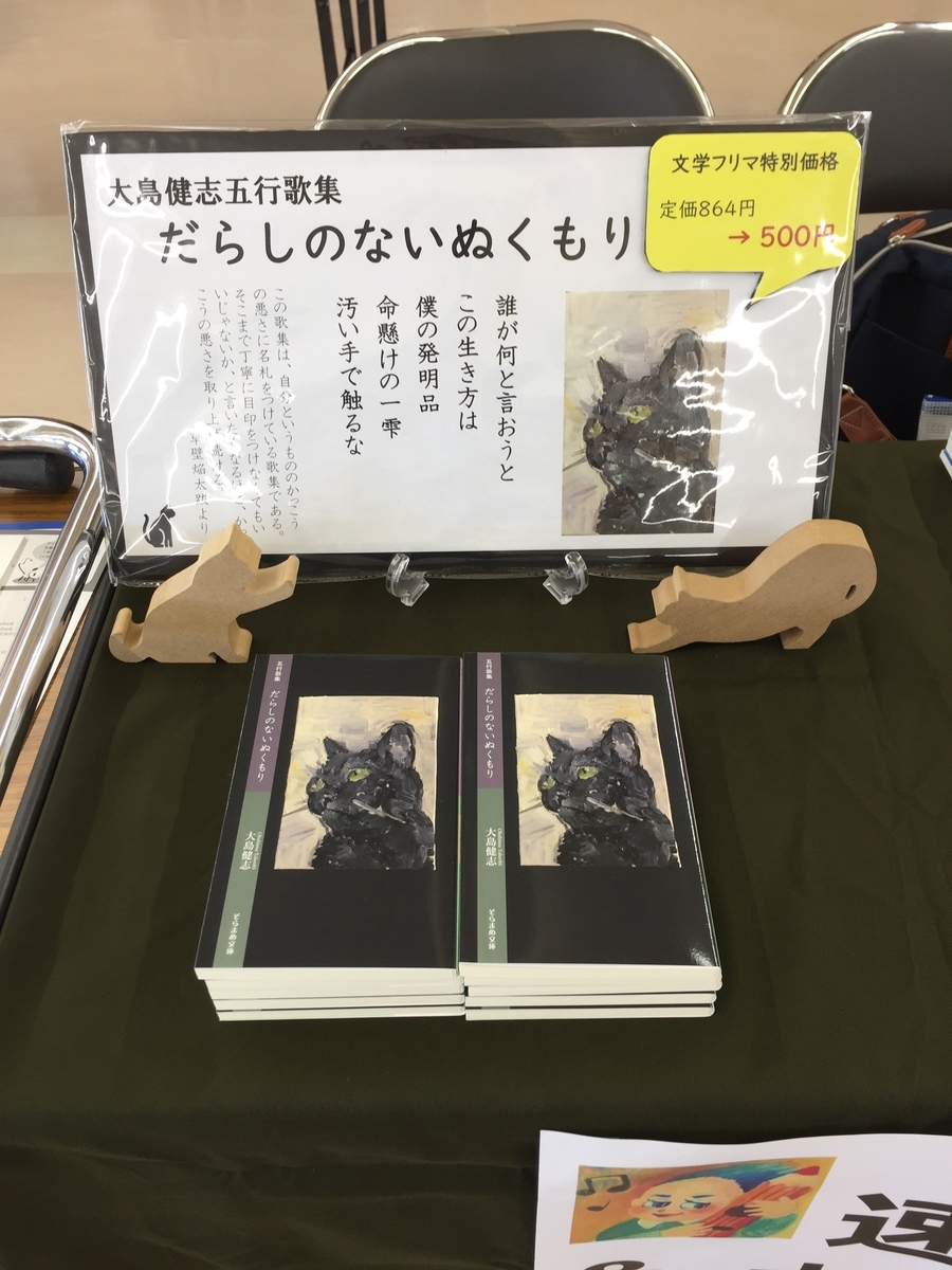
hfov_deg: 48.2
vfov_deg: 61.7
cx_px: 476
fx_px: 1063
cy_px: 635
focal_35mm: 29
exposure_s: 1/60
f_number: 2.2
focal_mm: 4.15
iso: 32
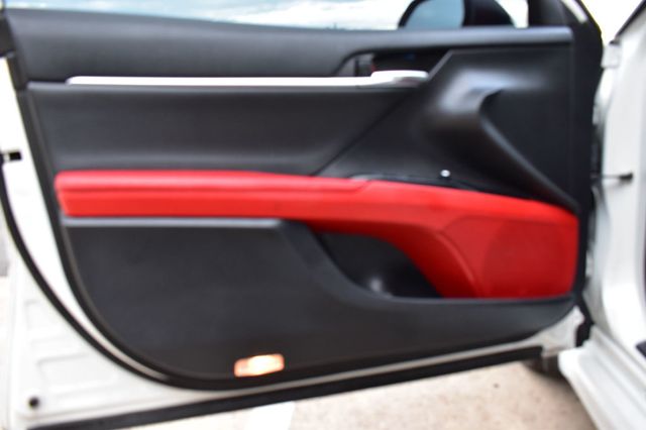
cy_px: 215
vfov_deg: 43.6
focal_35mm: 30
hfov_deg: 62.0
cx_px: 323
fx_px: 538
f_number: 6.3
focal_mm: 20
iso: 560
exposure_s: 1/15
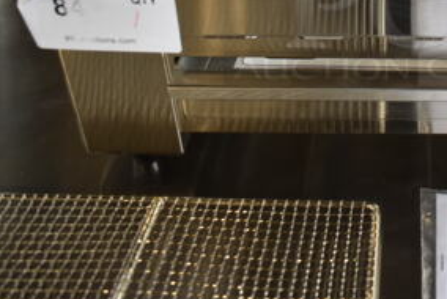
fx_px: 721
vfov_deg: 22.5
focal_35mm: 58
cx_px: 400
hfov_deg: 32.8
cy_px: 2
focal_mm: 18
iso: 280
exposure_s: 1/30
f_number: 3.5
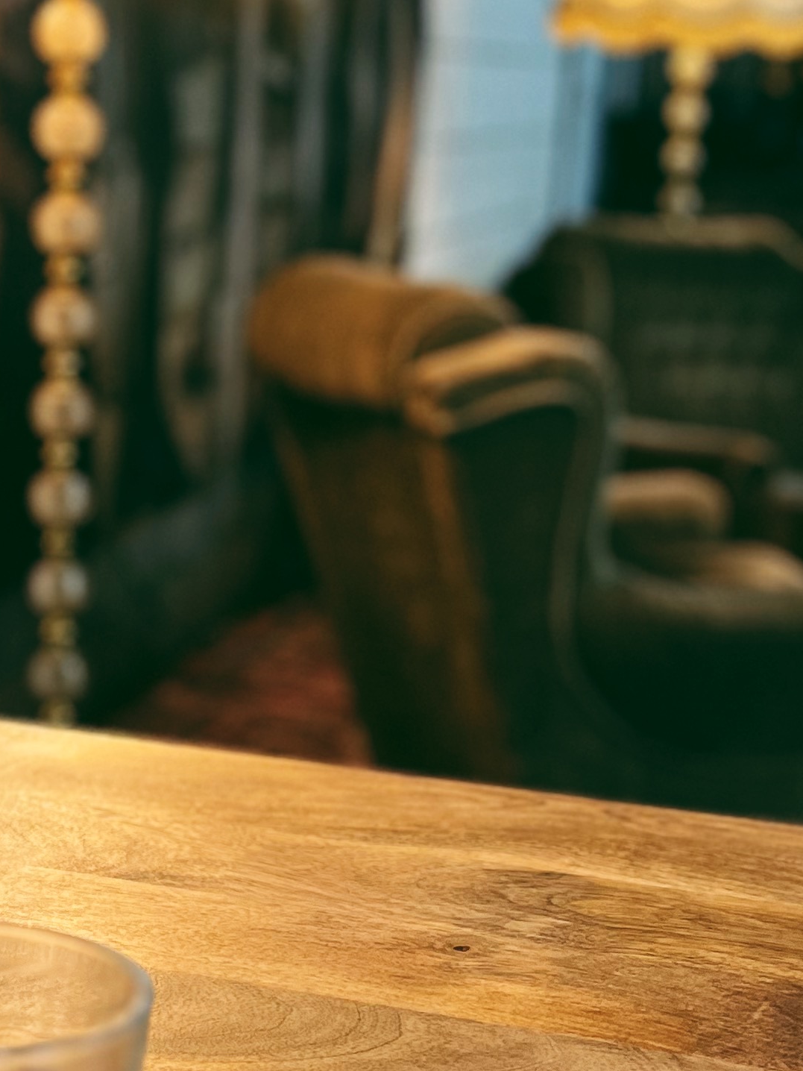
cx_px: 242
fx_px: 2258
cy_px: 655
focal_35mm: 73
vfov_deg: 26.6
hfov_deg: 20.1
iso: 200
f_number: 1.6
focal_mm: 5.1
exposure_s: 1/50
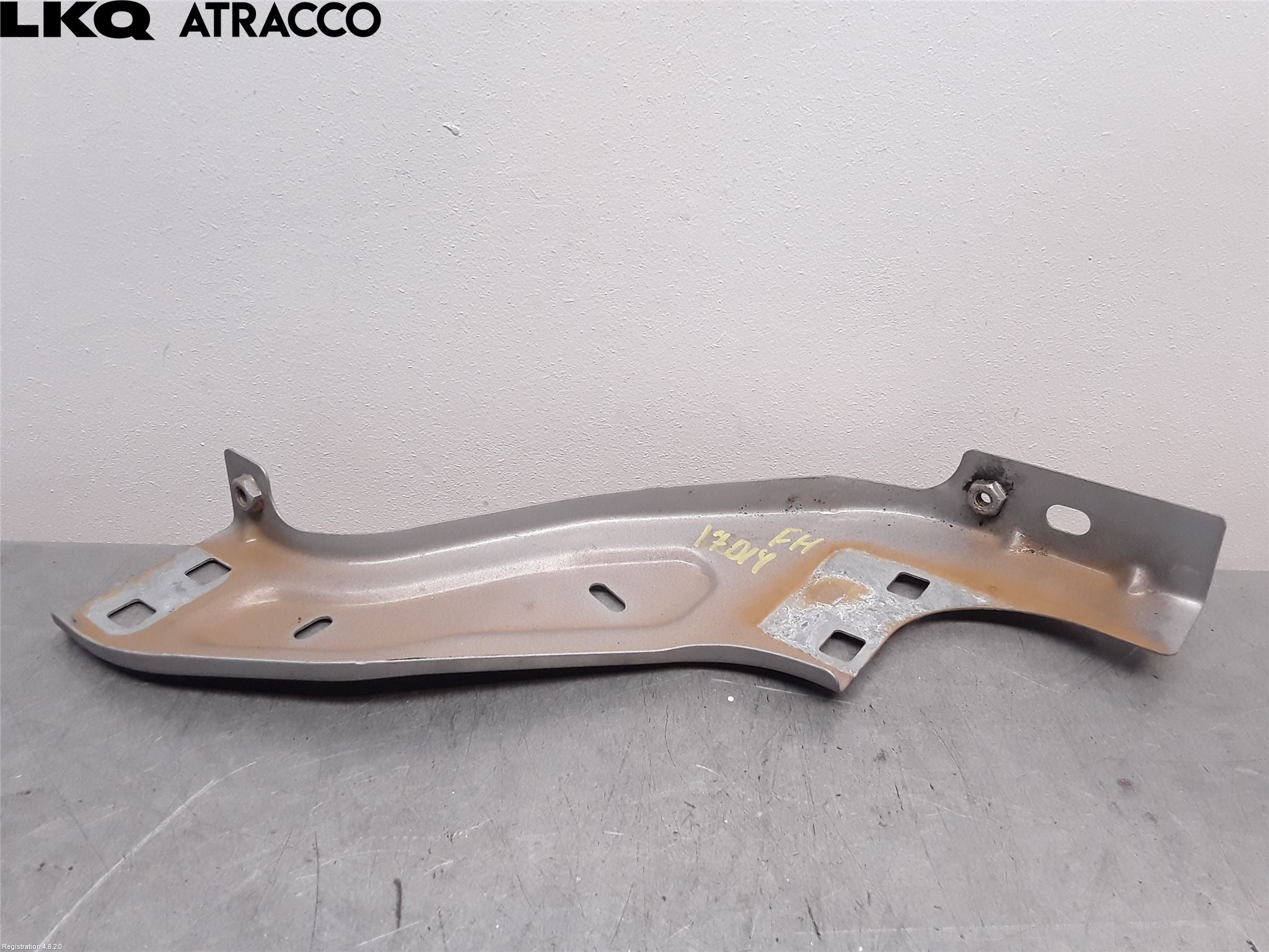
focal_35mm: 28
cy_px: 476
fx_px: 1026
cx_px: 634
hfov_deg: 63.4
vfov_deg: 49.7
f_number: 1.9
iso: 100
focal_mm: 2.91
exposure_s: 1/145
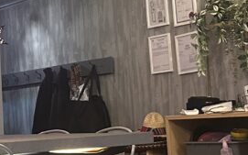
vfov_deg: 11.3
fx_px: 784
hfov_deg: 17.0
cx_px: -64
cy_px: 66
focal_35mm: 116
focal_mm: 5.7
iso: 320
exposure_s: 1/60
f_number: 1.5
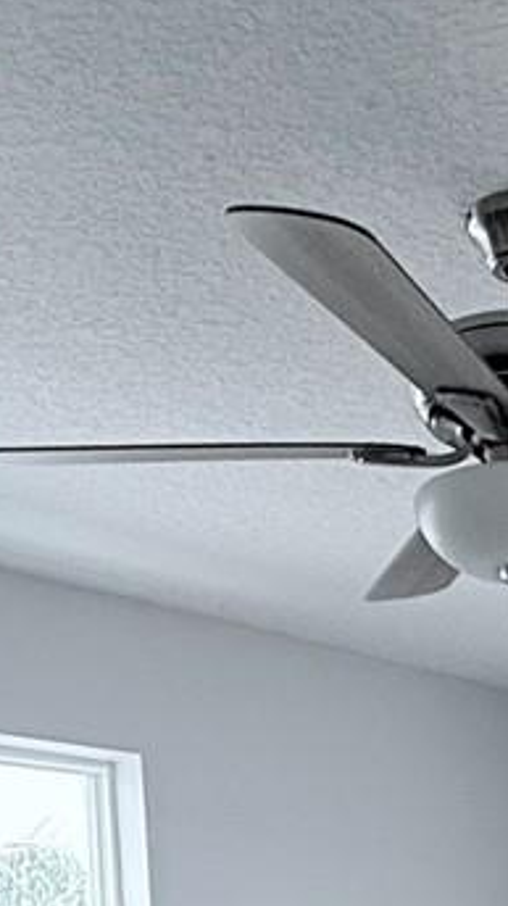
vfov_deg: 24.4
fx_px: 1704
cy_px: 1291
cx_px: 603
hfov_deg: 16.3
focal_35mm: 71
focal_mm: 2.22
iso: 50
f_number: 2.2
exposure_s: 1/156
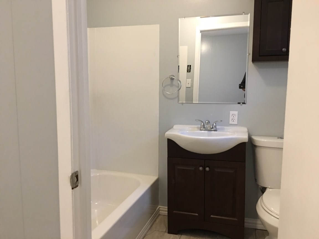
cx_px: 160
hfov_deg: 61.7
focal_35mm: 29
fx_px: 267
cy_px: 120
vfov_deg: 48.2
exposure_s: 1/15
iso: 100
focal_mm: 4.15
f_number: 2.2
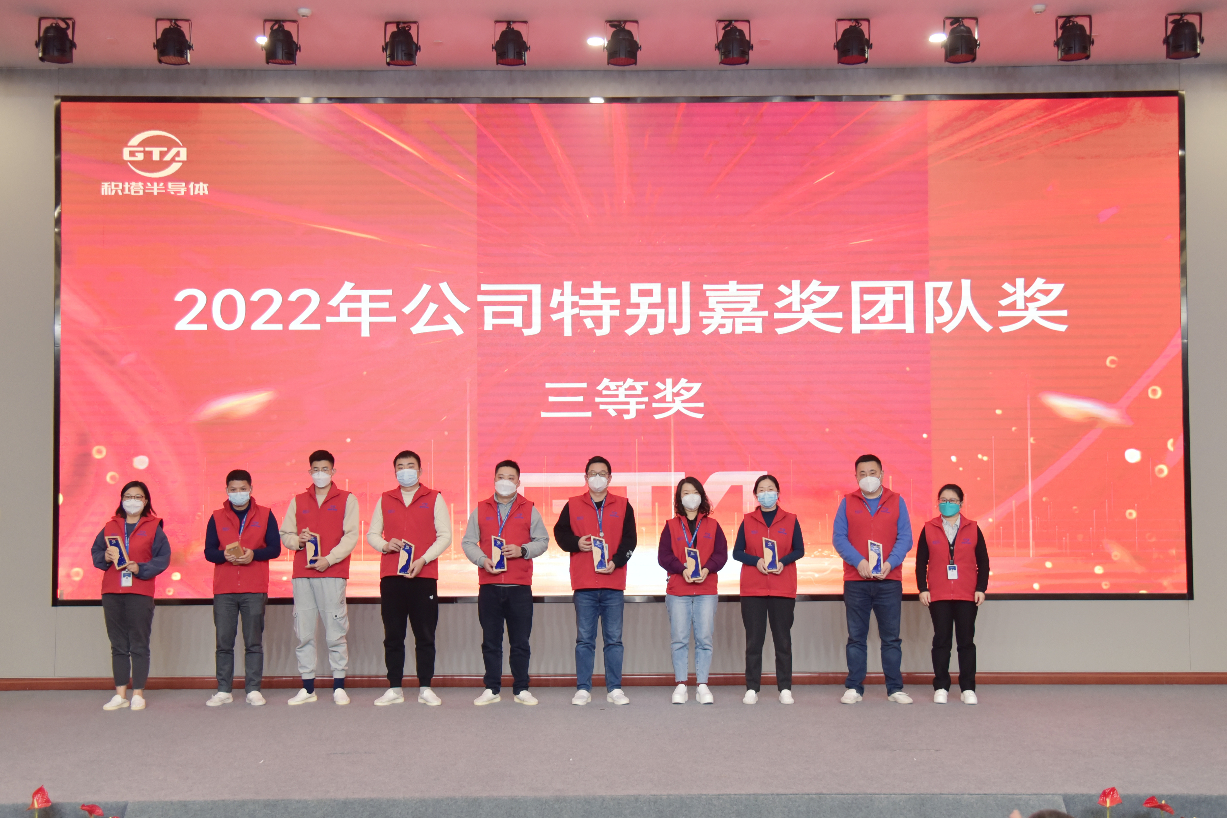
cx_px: 614
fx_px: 1295
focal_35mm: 38
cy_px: 409
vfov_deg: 35.1
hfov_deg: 50.7
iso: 1000
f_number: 4
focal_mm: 38
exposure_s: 1/125
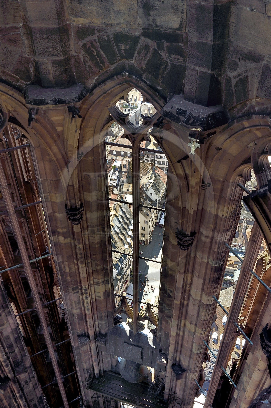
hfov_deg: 41.0
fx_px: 362
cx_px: 136
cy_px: 204
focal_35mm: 32
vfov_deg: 58.8
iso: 800
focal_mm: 32
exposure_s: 1/100
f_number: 20
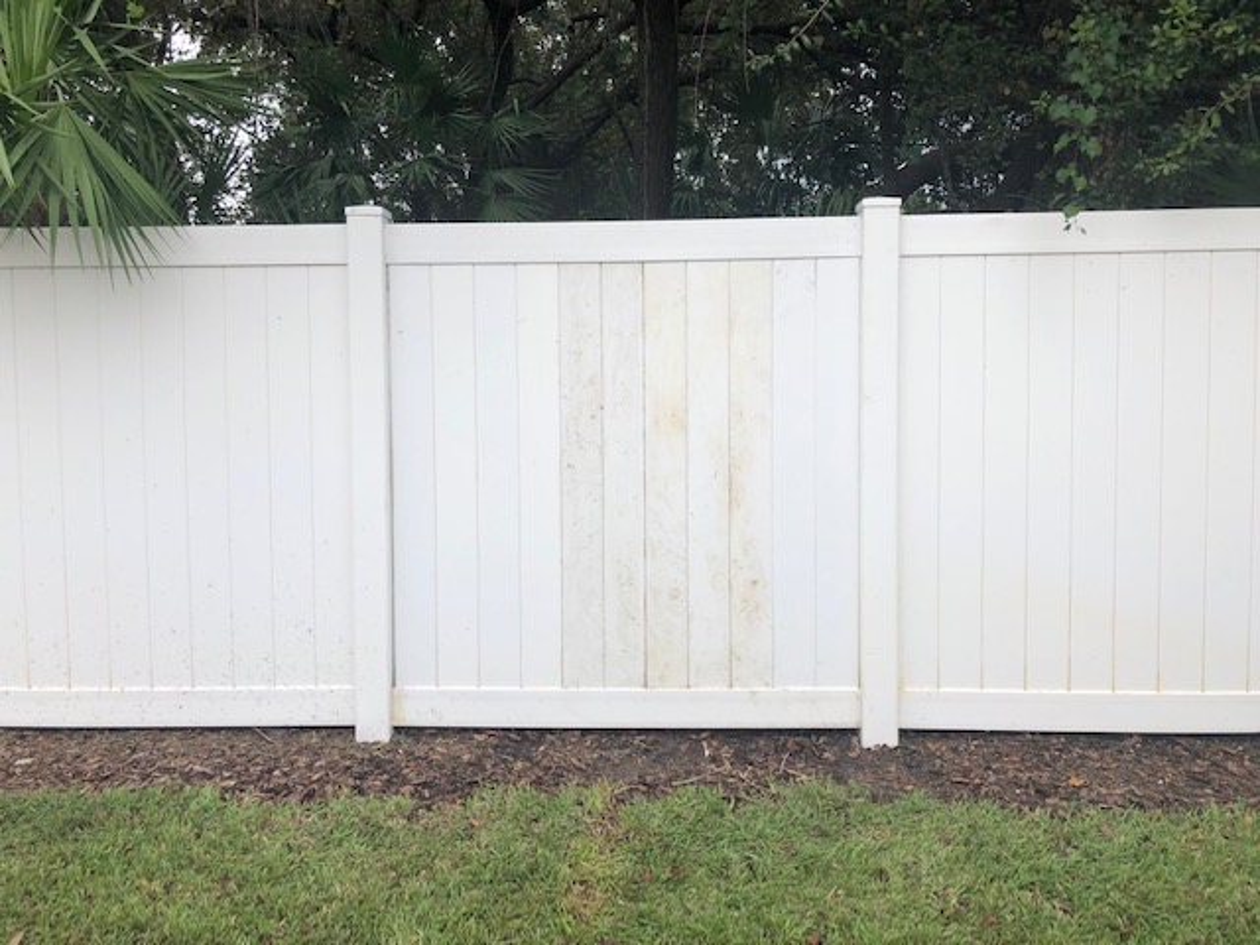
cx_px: 630
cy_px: 472
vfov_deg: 49.7
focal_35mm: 28
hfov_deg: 63.4
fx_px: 1019
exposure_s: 1/960
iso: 20
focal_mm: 4
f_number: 1.8
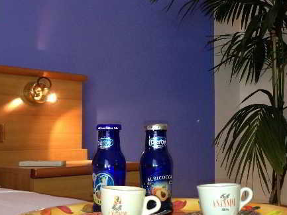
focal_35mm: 61
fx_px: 506
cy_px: 108
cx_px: 146
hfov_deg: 31.7
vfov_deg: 24.0
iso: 125
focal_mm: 4.13
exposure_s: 1/20
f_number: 2.4
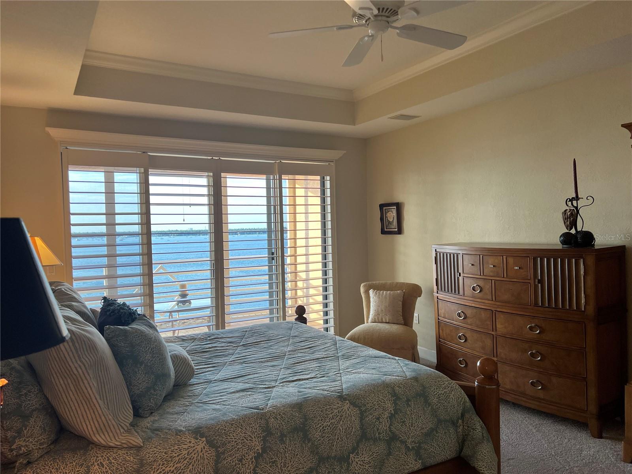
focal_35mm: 26
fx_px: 475
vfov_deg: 53.1
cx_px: 316
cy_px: 237
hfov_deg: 67.3
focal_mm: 5.7
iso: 100
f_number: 1.5
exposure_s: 1/120
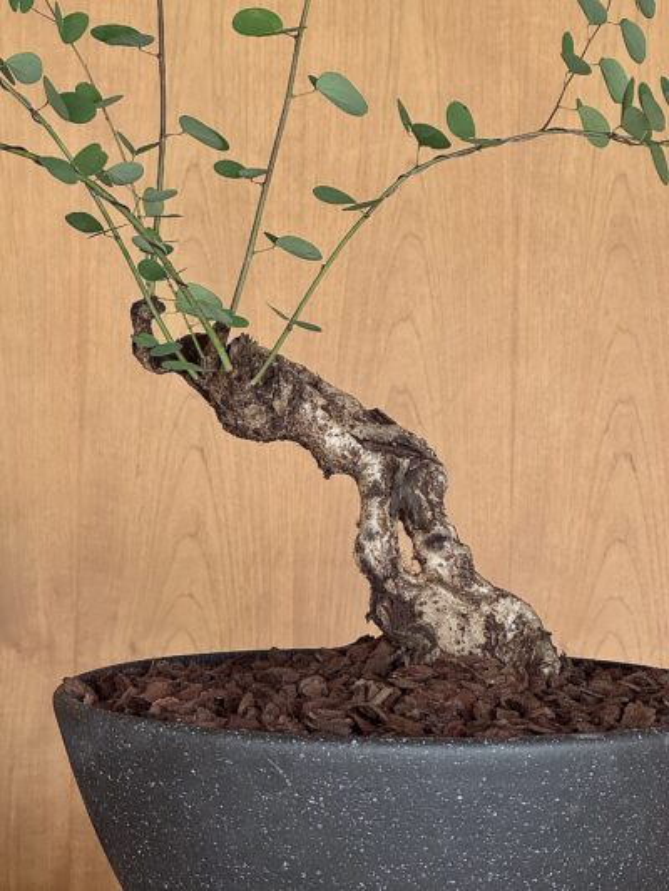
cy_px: 446
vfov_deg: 25.3
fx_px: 1983
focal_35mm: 77
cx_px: 334
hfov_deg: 19.1
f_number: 2.8
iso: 160
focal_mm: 9
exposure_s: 1/99
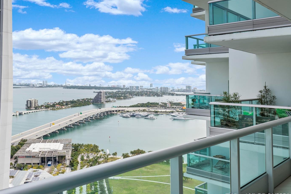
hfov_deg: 54.2
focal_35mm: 35
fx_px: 283
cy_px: 87
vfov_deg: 37.8
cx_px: 124
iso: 100
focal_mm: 30
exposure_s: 1/100
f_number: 10
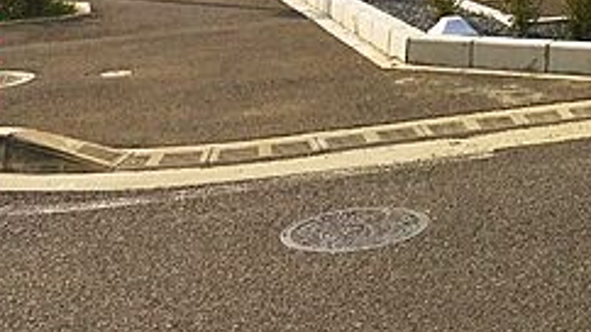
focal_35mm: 81
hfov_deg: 24.5
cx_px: 645
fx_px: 1269
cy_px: -211
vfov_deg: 13.7
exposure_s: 1/3846
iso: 25
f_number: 2.2
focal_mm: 4.15
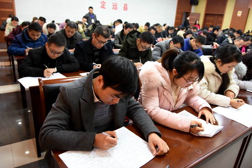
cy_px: 84
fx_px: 189
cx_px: 126
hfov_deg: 67.4
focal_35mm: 27
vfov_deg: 47.9
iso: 900
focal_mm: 18
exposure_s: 1/30
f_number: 3.5
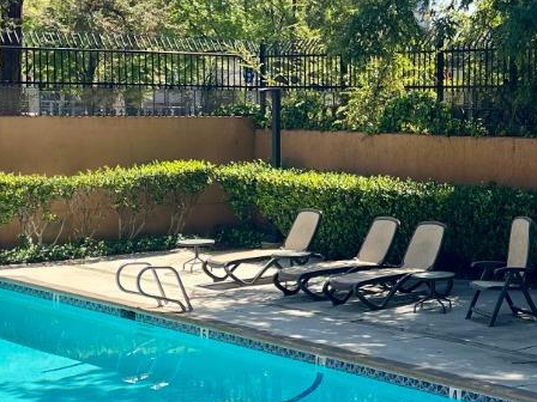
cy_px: 217
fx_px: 1350
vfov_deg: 17.0
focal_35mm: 87
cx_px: 452
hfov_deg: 22.1
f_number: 1.5
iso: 50
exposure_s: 1/1468
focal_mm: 5.7
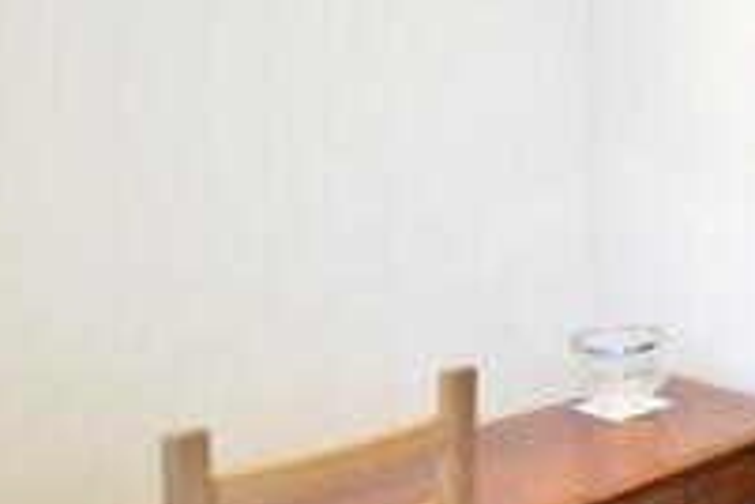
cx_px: 1072
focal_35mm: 49
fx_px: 1028
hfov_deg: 29.1
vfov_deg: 27.5
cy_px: 213
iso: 100
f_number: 3.5
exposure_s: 1/5
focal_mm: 10
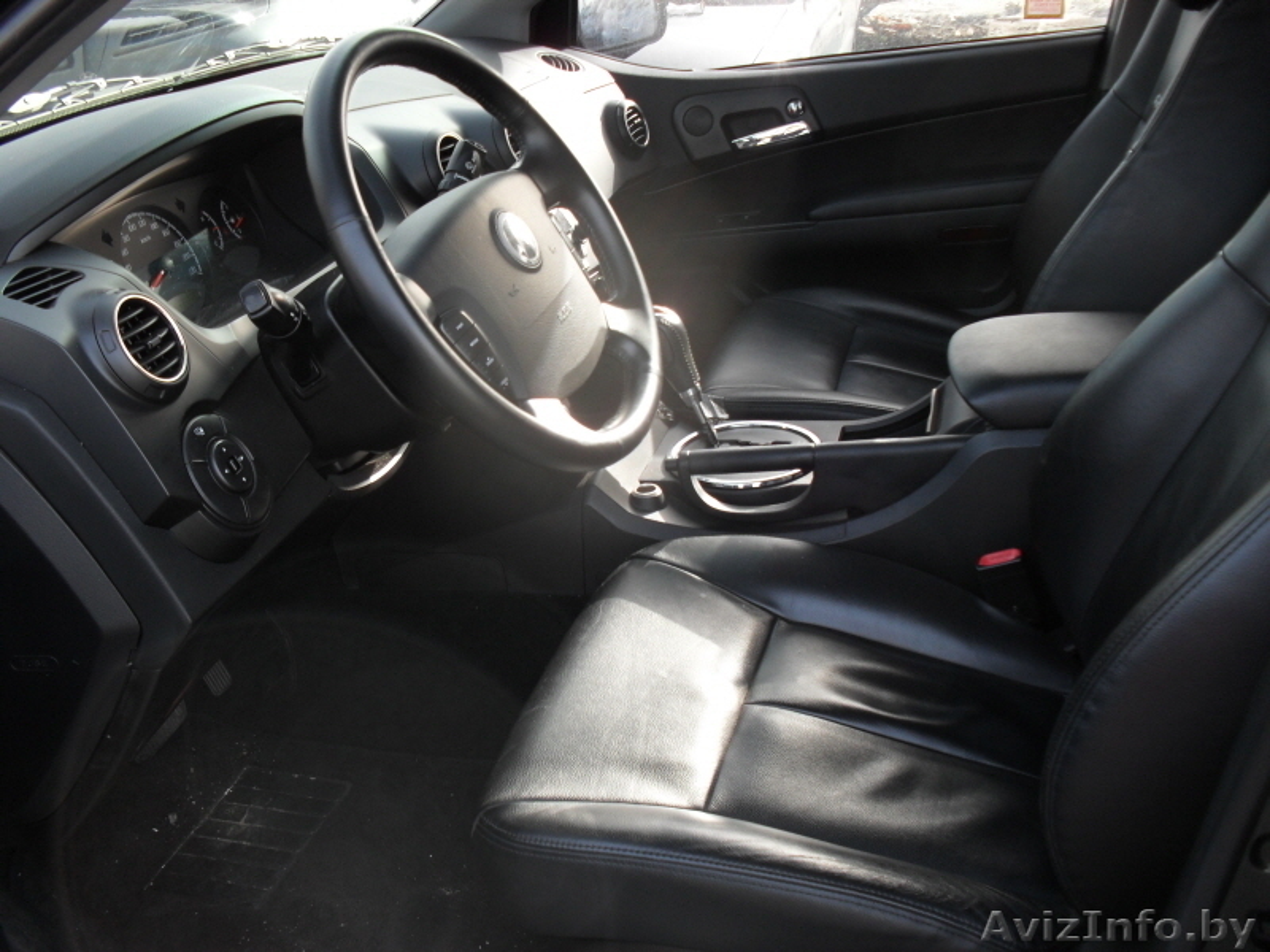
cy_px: 476
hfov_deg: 52.6
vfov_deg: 40.7
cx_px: 635
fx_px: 1284
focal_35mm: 35
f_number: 3.2
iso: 100
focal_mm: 6.3
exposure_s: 1/60
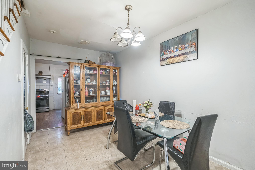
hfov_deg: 96.7
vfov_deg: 73.7
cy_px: 85
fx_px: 113
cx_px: 128
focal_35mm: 16
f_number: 4
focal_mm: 16
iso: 640
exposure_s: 1/15
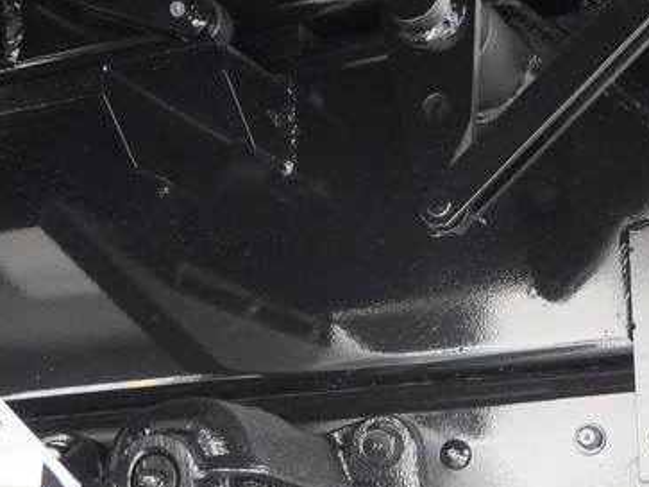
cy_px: 428
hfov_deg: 26.2
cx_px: 413
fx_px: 1387
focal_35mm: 74
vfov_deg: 19.6
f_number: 4.2
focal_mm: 7.5
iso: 500
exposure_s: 1/50
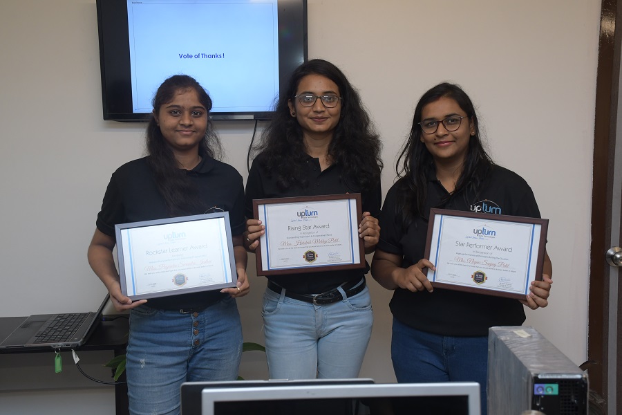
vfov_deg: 29.9
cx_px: 311
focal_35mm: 45
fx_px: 777
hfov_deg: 43.6
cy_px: 208
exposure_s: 1/100
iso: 1000
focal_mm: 30
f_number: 5.6
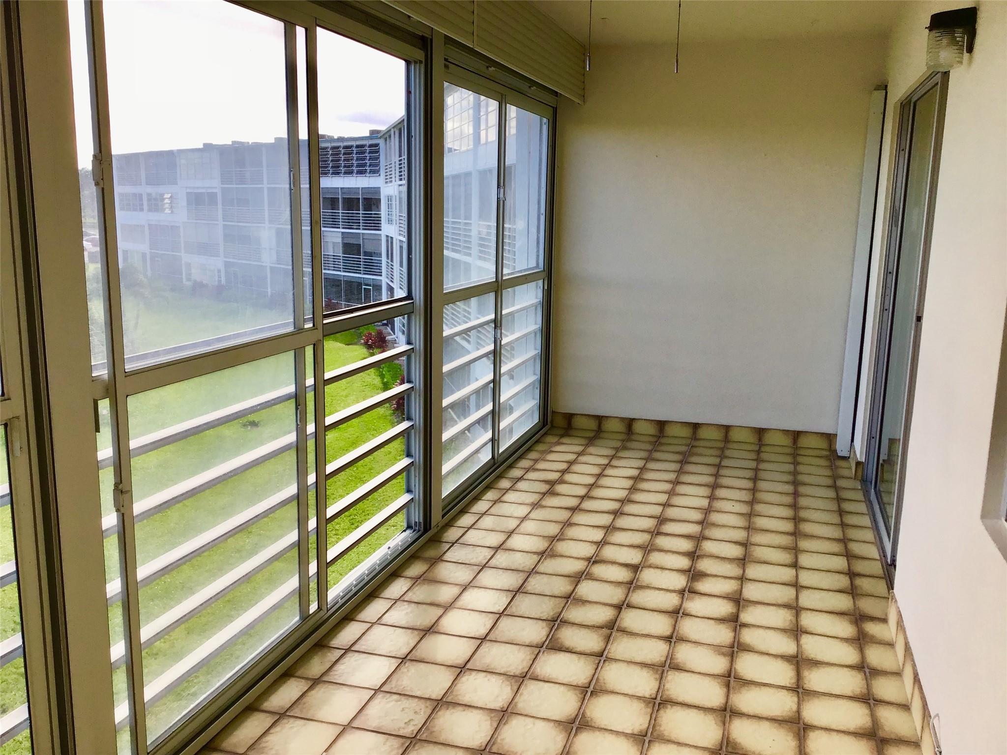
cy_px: 378
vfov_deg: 45.4
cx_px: 504
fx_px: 902
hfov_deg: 58.4
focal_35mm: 31
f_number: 2.4
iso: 25
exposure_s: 1/193
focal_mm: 3.3
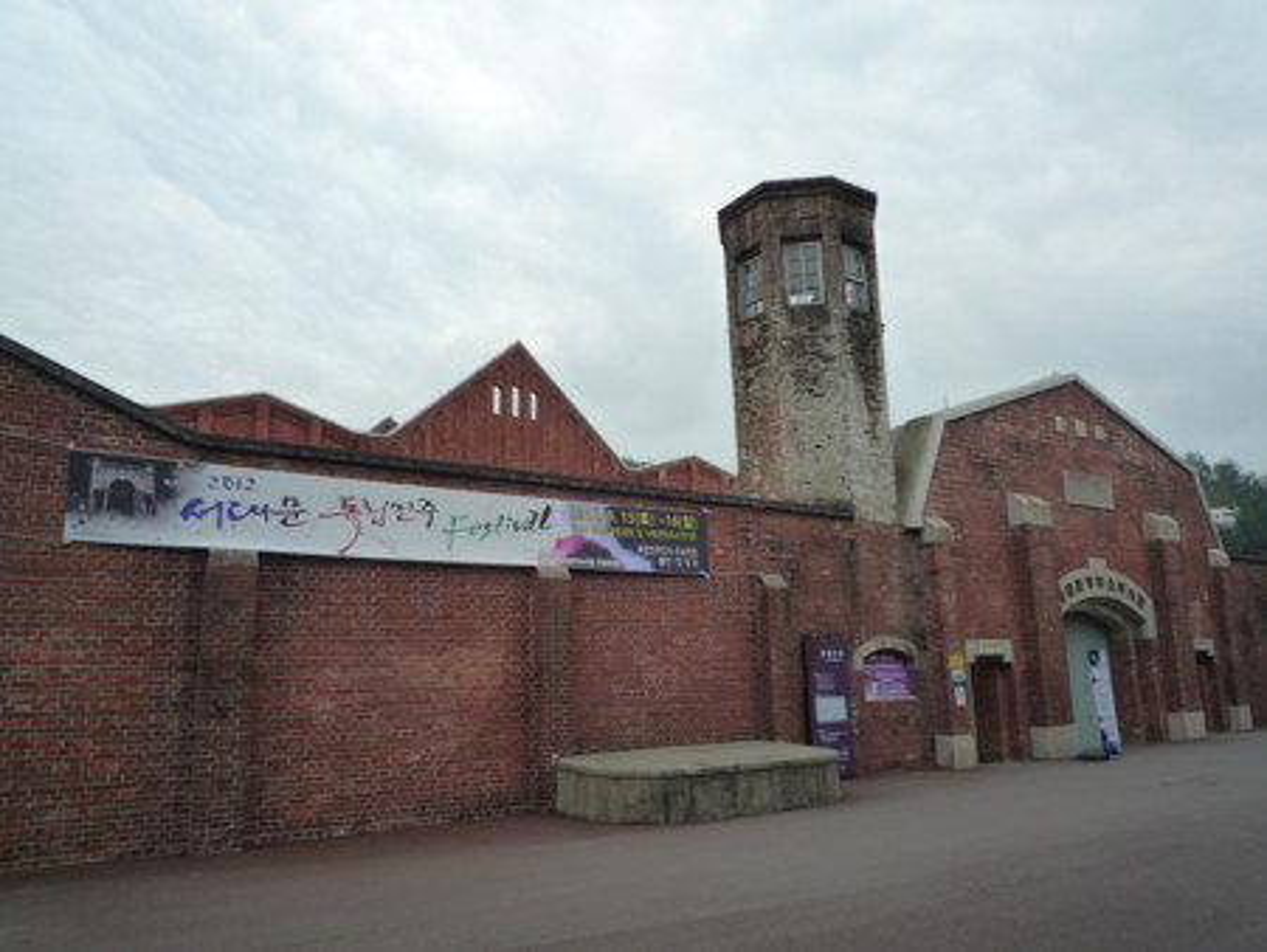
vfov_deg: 54.9
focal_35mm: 25
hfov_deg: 69.4
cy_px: 476
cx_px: 634
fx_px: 916
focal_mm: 4.4
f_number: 2.8
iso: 160
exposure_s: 1/320
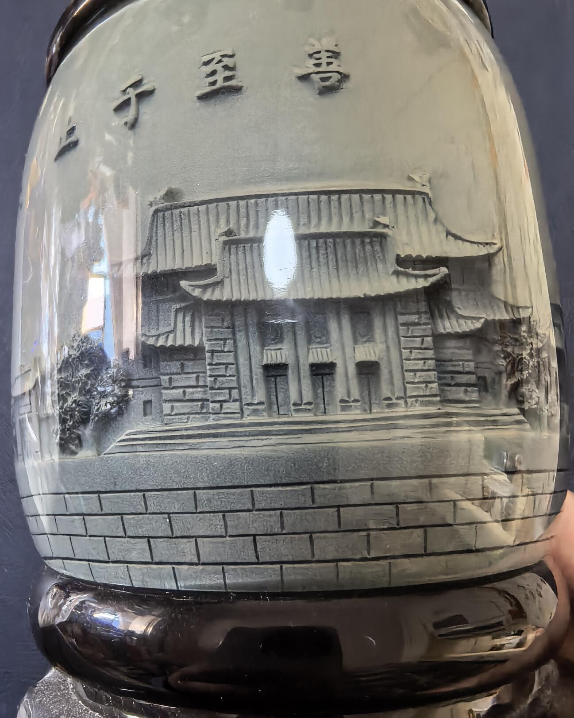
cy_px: 336
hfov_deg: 54.9
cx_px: 277
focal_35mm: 26
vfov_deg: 66.0
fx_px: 552
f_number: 2.2
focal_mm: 1.68
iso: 320
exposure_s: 1/33.3
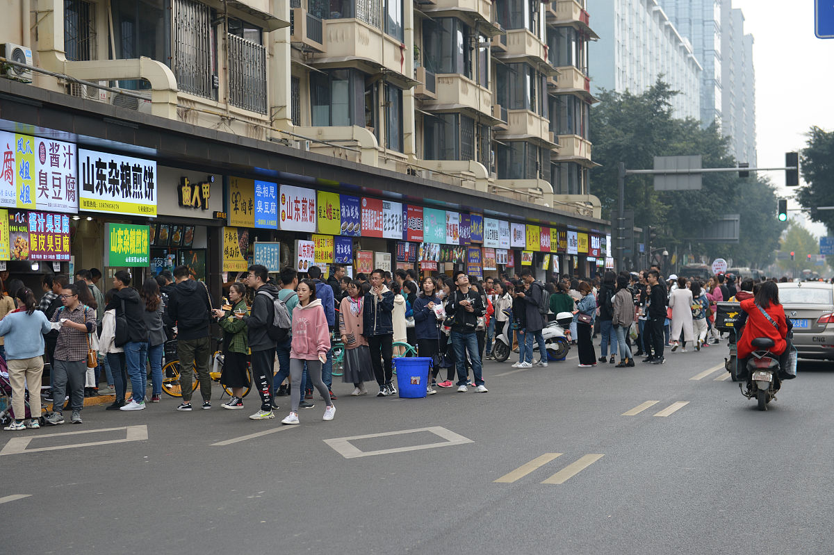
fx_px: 1621
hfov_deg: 28.9
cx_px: 417
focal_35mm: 70
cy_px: 278
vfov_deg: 19.4
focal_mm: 70
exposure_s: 1/200
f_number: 4.5
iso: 100
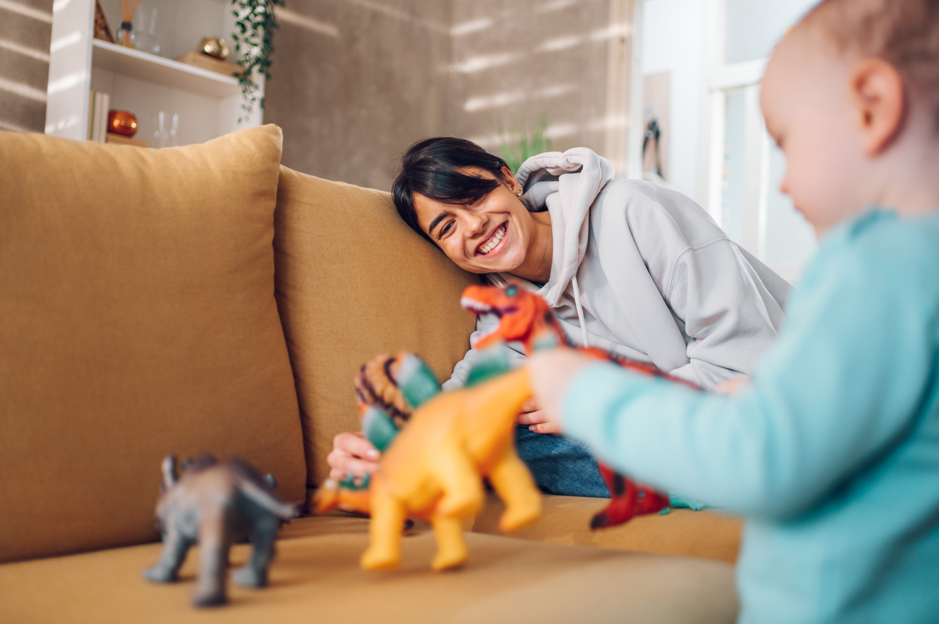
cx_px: 470
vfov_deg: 37.8
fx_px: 912
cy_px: 312
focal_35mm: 35
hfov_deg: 54.5
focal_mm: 35
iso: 400
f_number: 1.8
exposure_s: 1/100
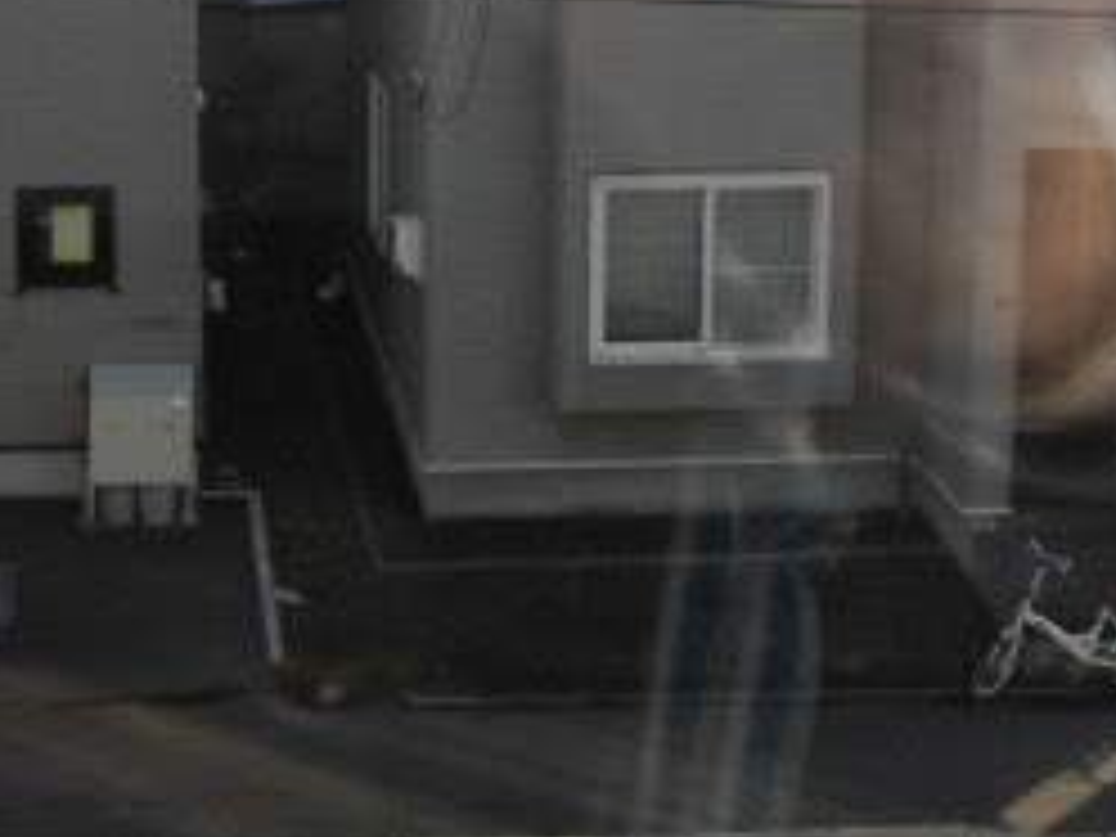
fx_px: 1999
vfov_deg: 21.6
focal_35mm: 62
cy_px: -212
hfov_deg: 30.0
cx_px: 130
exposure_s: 1/640
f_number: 3.1
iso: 100
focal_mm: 4.3
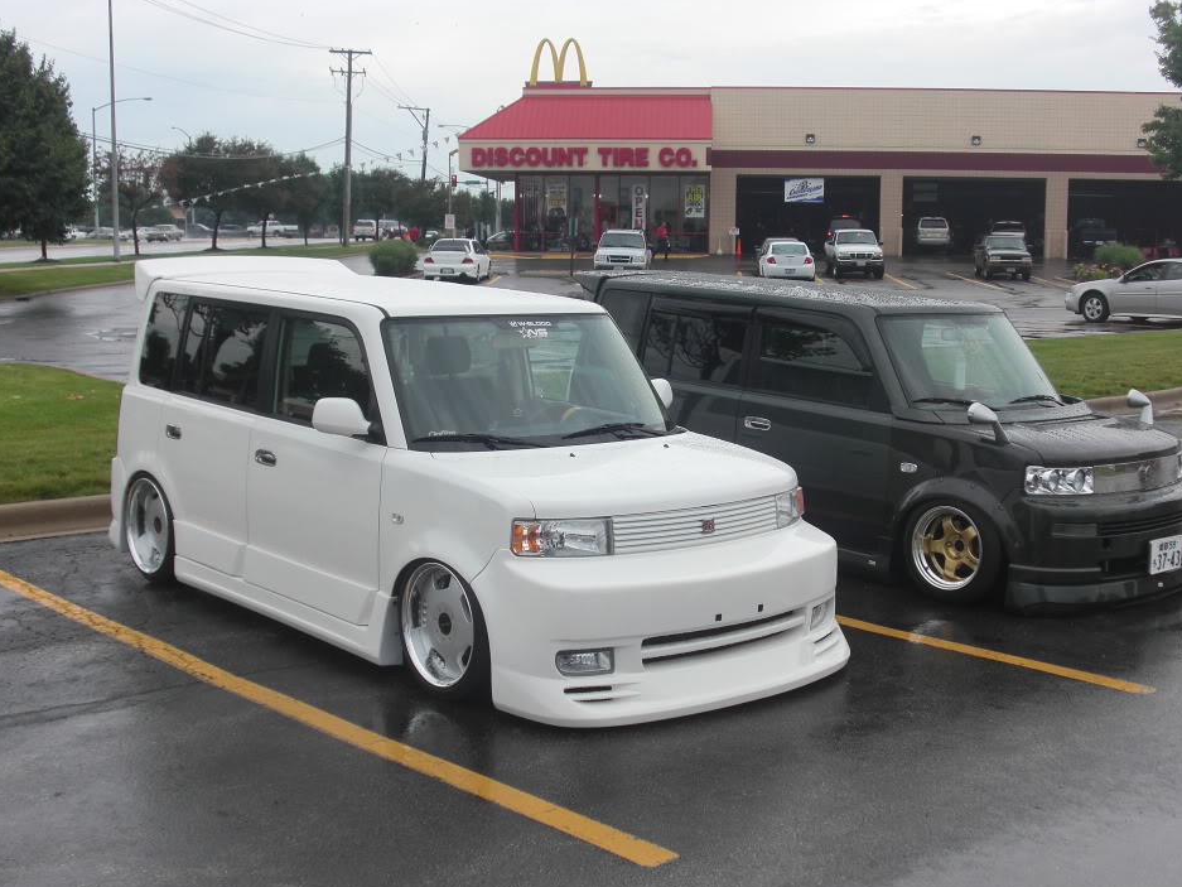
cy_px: 481
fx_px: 1605
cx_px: 621
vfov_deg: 30.9
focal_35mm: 47
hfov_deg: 40.4
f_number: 3.1
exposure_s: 1/640
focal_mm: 7.6
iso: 50
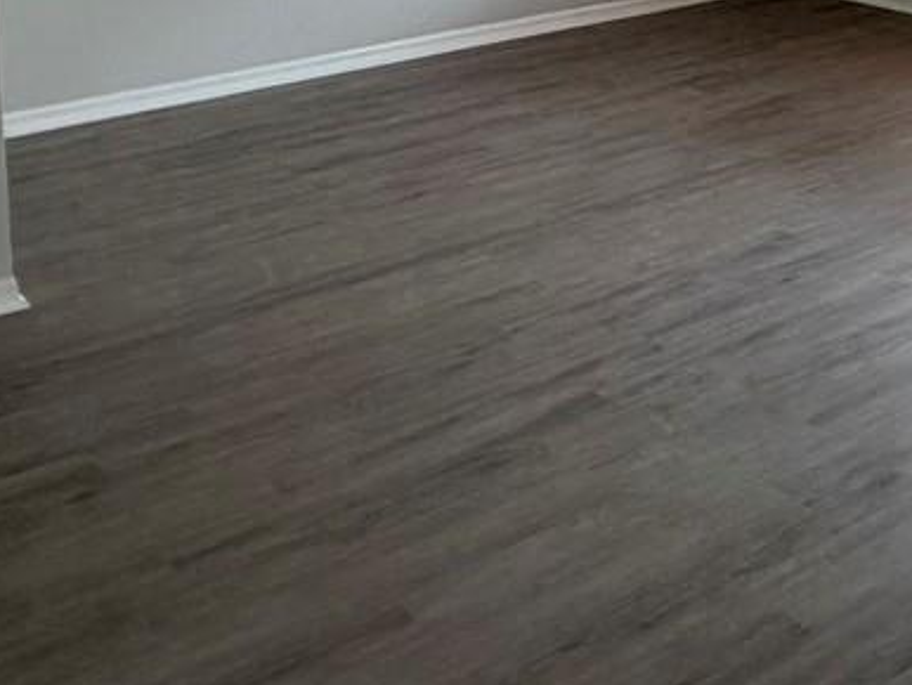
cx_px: 895
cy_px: -191
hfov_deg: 31.0
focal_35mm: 58
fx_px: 1529
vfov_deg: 22.7
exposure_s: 1/121
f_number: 2.2
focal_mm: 2.22
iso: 200
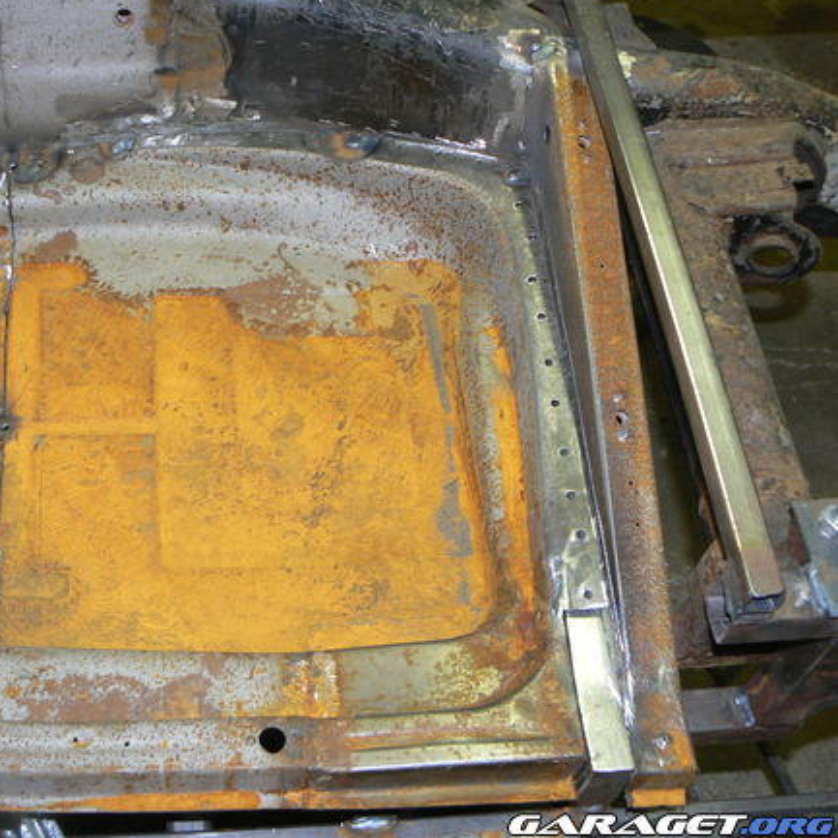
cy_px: 379
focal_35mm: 47
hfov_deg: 35.3
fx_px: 1287
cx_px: 221
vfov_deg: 36.0
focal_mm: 6
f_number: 2.8
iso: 100
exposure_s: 1/30
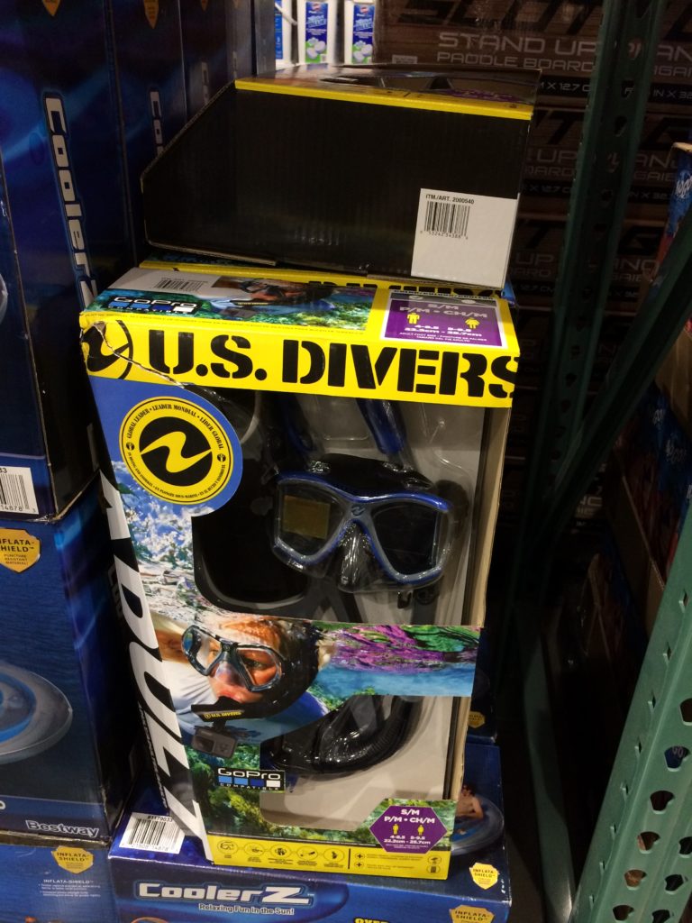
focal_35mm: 29
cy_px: 462
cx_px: 346
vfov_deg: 61.7
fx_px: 773
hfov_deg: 48.2
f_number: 2.2
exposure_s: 1/30
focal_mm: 4.15
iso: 160
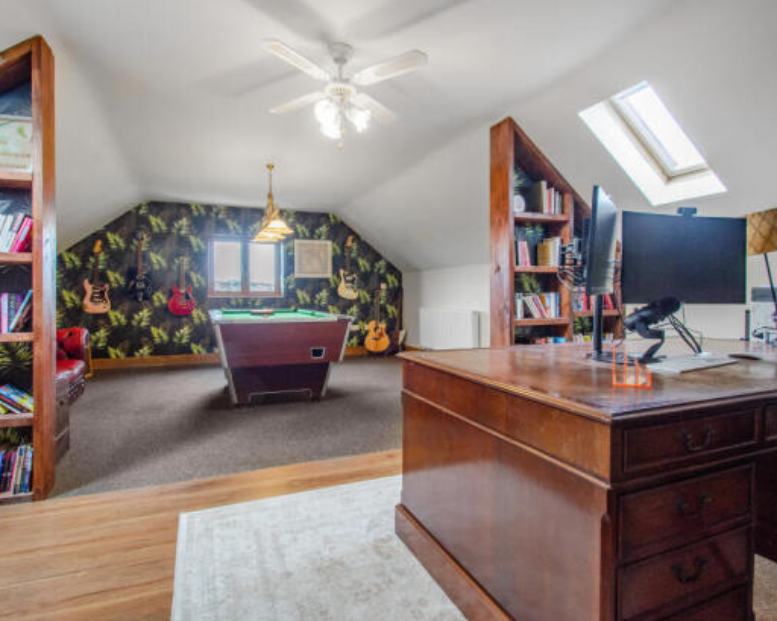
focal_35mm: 18
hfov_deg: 86.4
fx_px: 414
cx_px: 381
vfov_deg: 73.7
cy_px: 301
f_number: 7.1
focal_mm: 10
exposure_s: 1/25
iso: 320
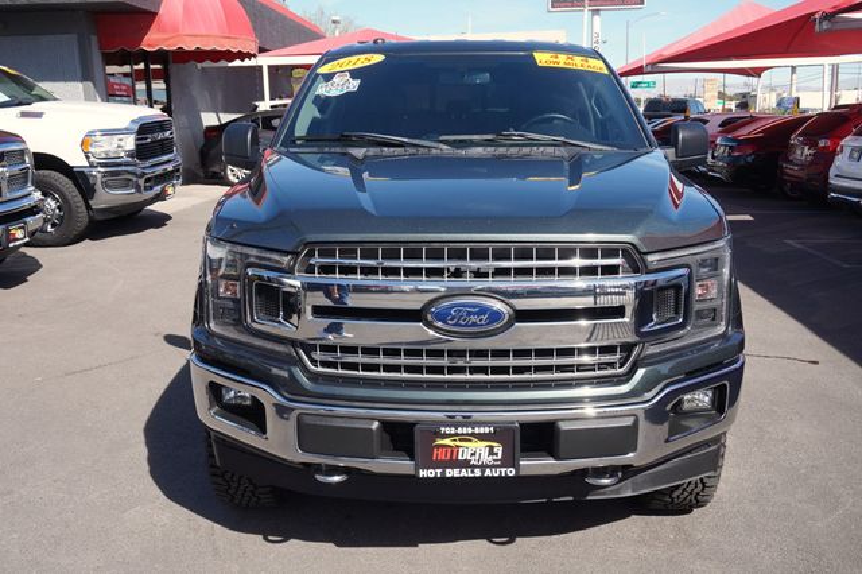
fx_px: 814
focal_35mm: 34
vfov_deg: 38.8
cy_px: 287
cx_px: 431
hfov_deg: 55.8
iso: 100
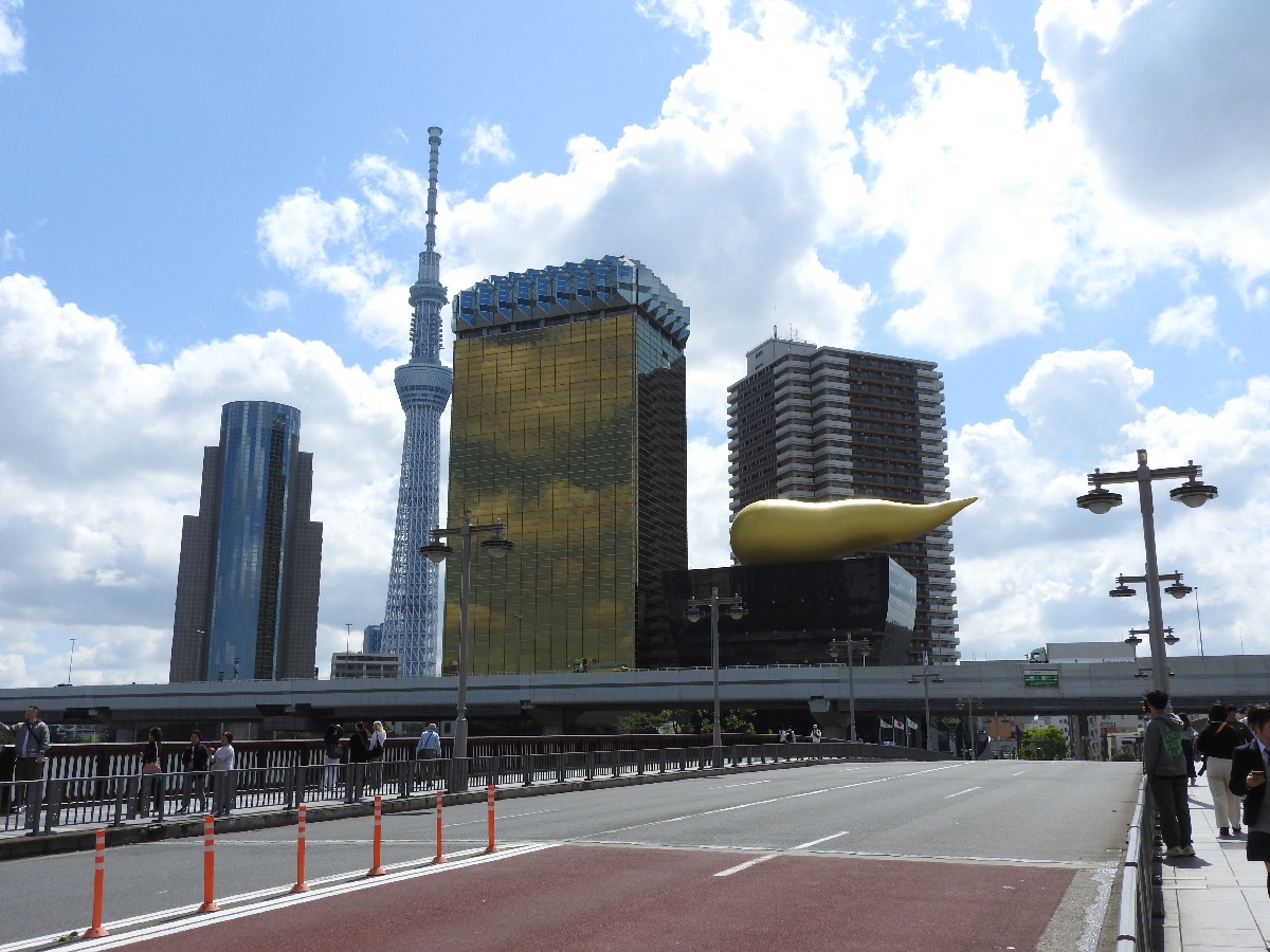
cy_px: 476
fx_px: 1211
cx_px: 635
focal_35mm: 33
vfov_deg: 42.9
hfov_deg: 55.4
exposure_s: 1/1600
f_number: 4
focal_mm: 5.9
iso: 100
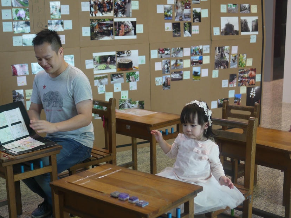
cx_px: 112
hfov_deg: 33.1
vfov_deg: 25.2
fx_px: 488
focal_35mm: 58
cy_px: 132
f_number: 1.7
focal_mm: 20
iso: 250
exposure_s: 1/60
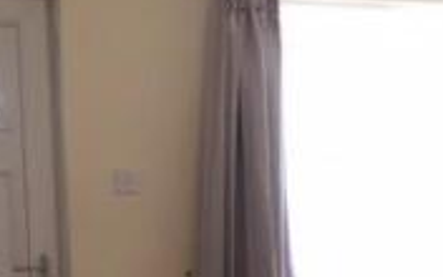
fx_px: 1231
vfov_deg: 12.1
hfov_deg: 20.2
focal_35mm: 102
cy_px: 437
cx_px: 351
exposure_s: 1/33
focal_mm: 4.15
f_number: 2.2
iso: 80
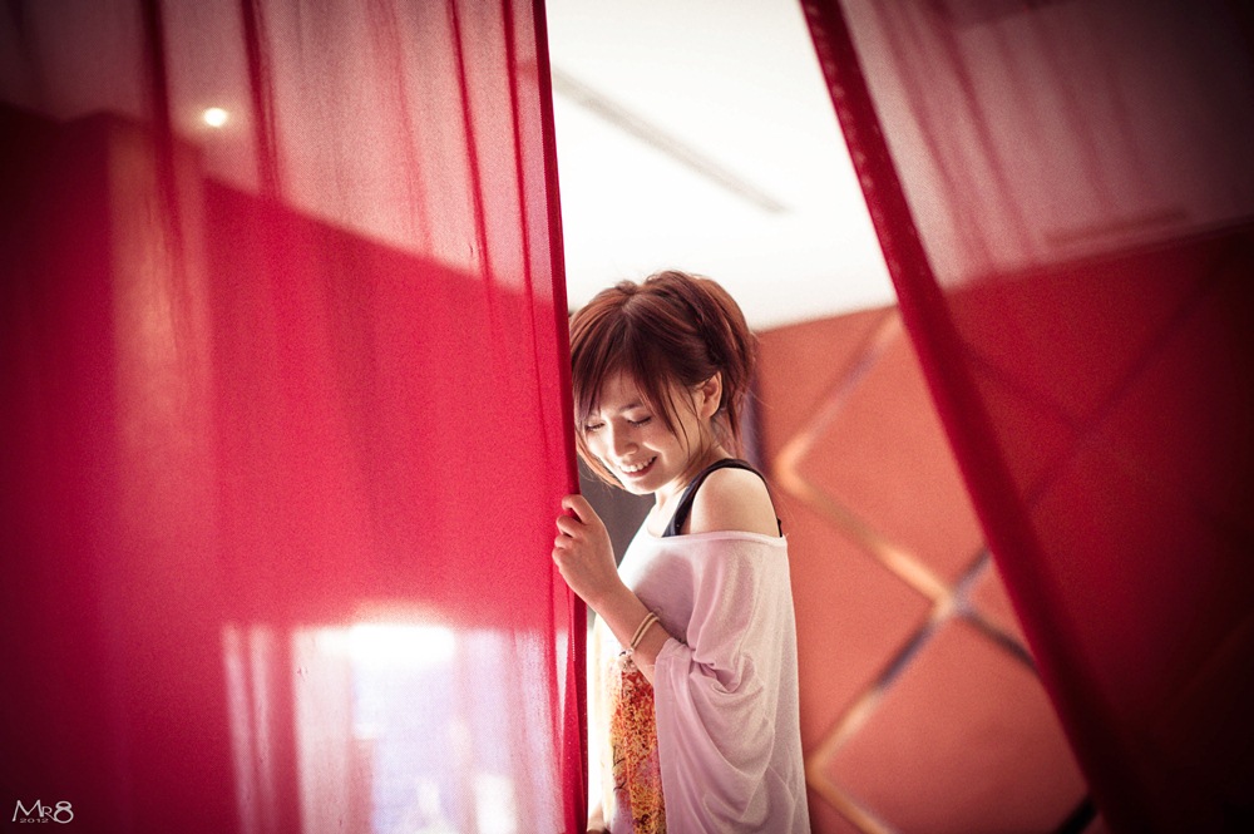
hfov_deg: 39.6
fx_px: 1740
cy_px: 417
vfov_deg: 26.9
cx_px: 627
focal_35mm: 50
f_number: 1.8
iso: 1600
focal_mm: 50
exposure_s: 1/80
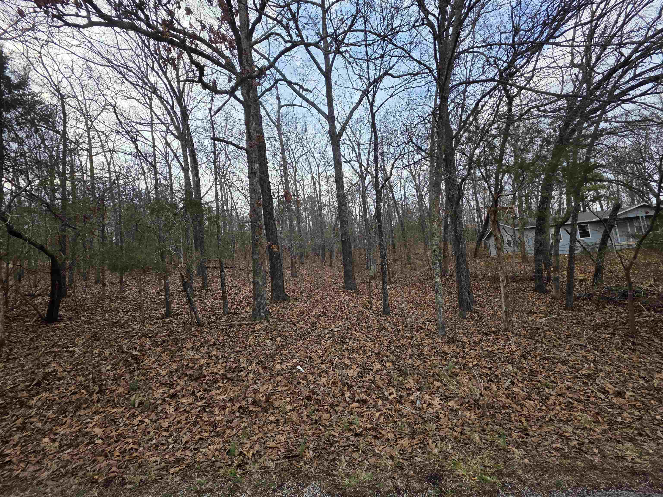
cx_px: 332
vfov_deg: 89.9
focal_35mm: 13
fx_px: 249
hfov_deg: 106.2
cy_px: 248
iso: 40
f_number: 1.9
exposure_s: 1/598
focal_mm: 2.2
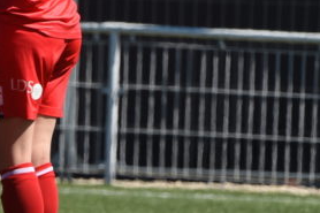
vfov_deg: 1.2
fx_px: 10154
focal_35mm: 1143
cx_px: -23
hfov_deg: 1.8
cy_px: -25
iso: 320
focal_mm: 310
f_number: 11
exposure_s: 1/500
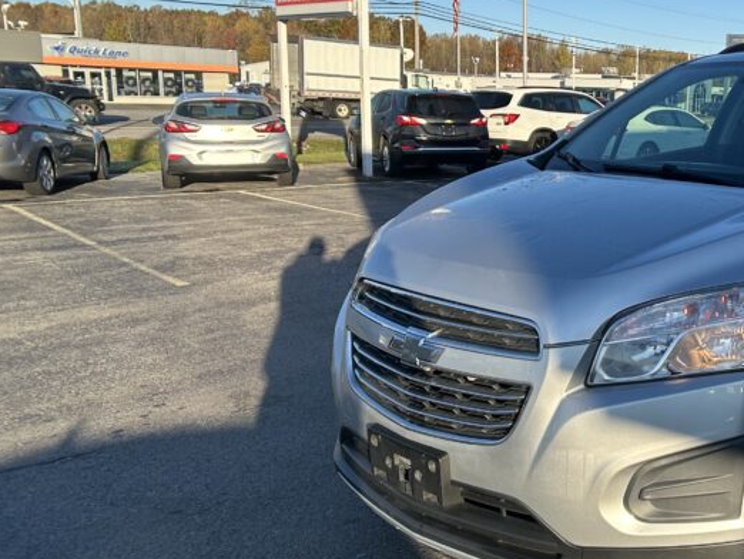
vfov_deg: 28.6
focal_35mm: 51
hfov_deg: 35.2
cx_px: 676
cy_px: 257
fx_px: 1097
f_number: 1.5
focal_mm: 5.7
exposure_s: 1/2252
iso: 50
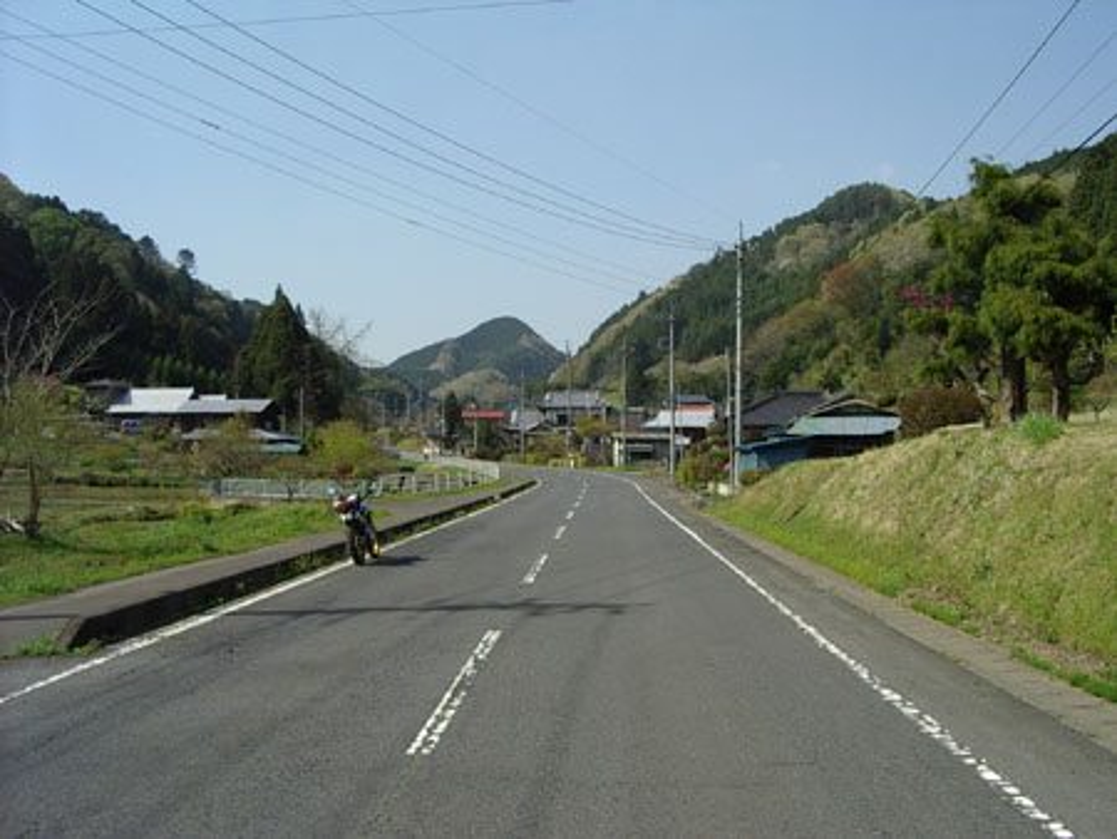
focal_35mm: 38
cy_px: 420
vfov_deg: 37.8
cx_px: 558
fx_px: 1227
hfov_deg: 49.0
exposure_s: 1/400
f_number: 4.8
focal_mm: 5.8
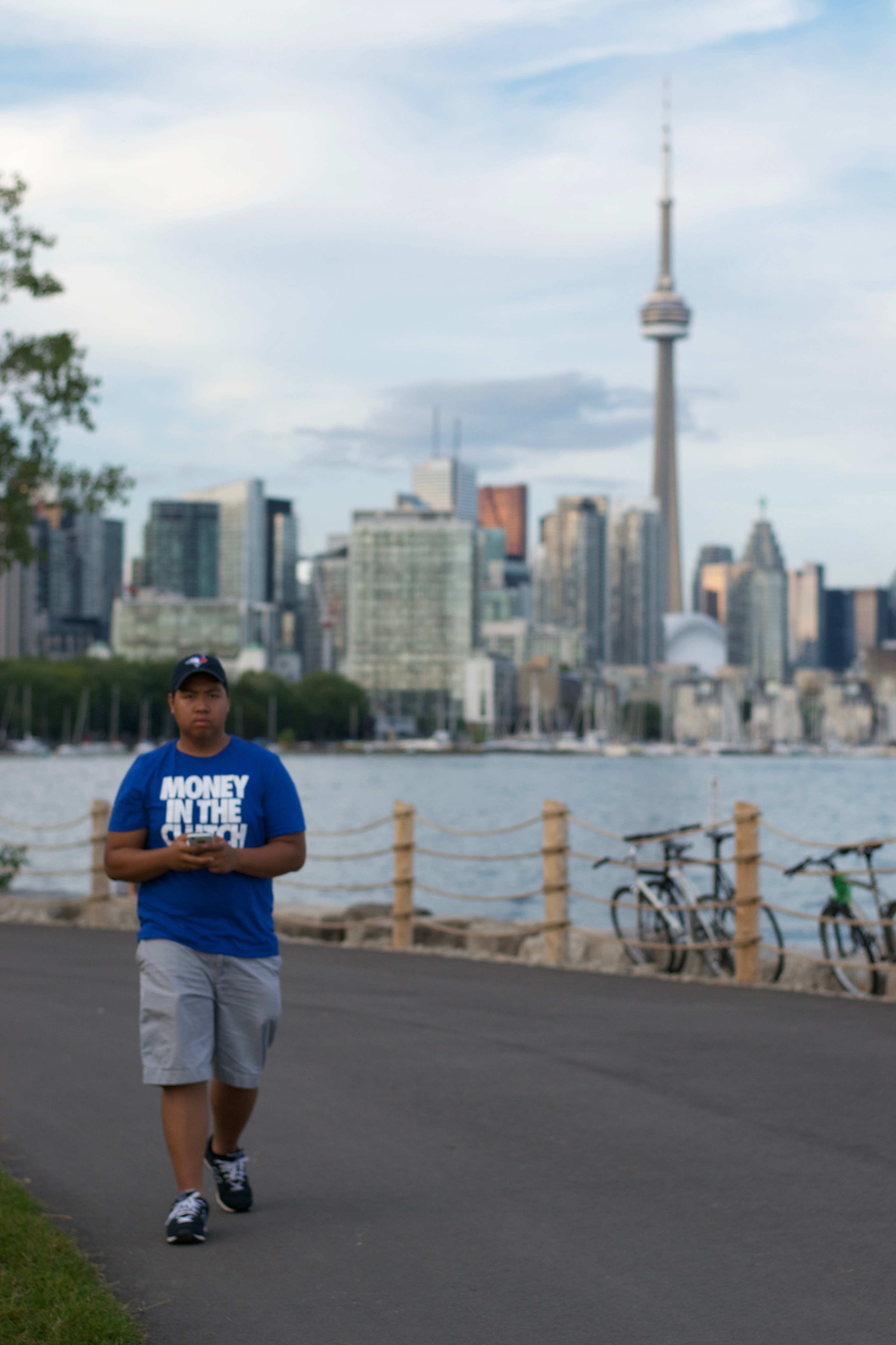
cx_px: 448
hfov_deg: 18.2
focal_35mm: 75
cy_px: 672
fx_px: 2800
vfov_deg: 27.0
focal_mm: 50
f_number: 2.5
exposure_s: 1/1600
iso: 200
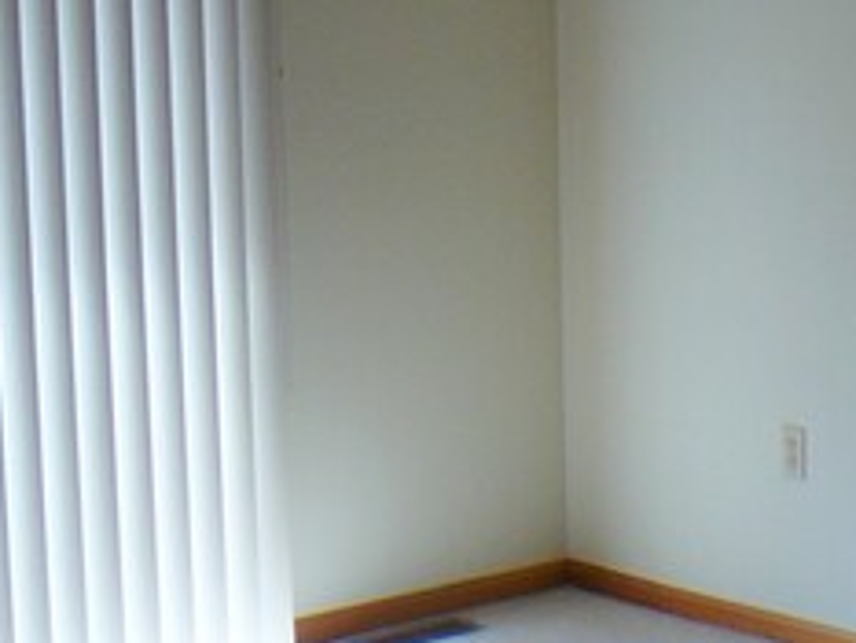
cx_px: 999
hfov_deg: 19.4
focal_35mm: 96
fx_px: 2375
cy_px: 470
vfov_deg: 15.4
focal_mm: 5.2
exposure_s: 1/60
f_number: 2.8
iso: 80
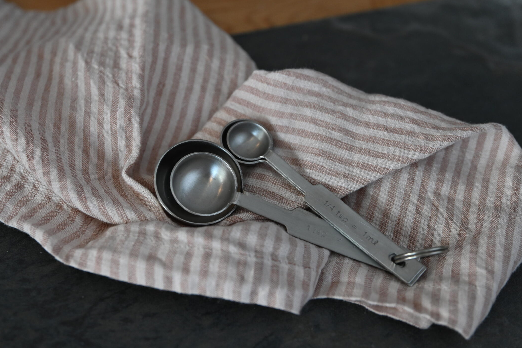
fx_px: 928
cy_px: 191
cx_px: 243
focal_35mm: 64
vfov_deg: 21.2
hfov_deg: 31.4
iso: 320
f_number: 3.2
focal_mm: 52
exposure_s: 1/160
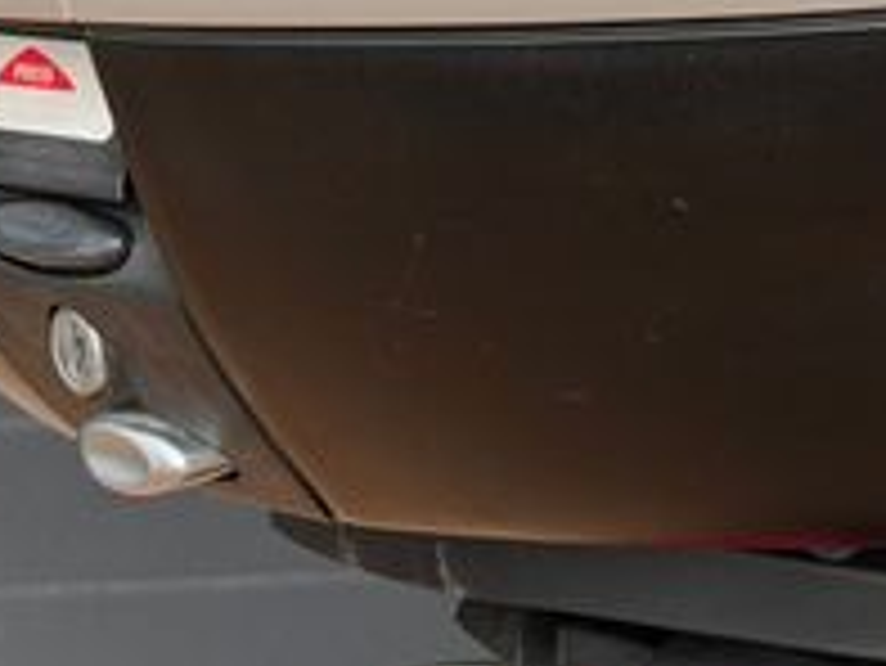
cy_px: -198
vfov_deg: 9.4
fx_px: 3995
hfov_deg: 12.5
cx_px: 868
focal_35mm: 156
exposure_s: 1/1264
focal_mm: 6.76
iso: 64
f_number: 1.78
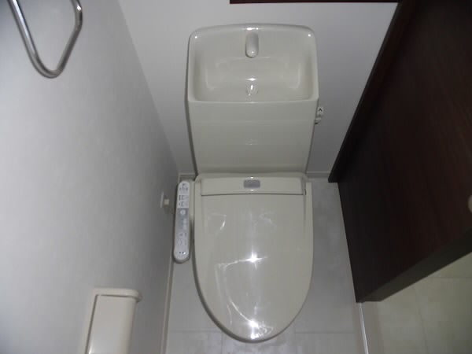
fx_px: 327
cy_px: 177
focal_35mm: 24
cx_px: 236
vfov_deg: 56.8
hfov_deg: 71.6
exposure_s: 1/15
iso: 100
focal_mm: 4.3
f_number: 3.1
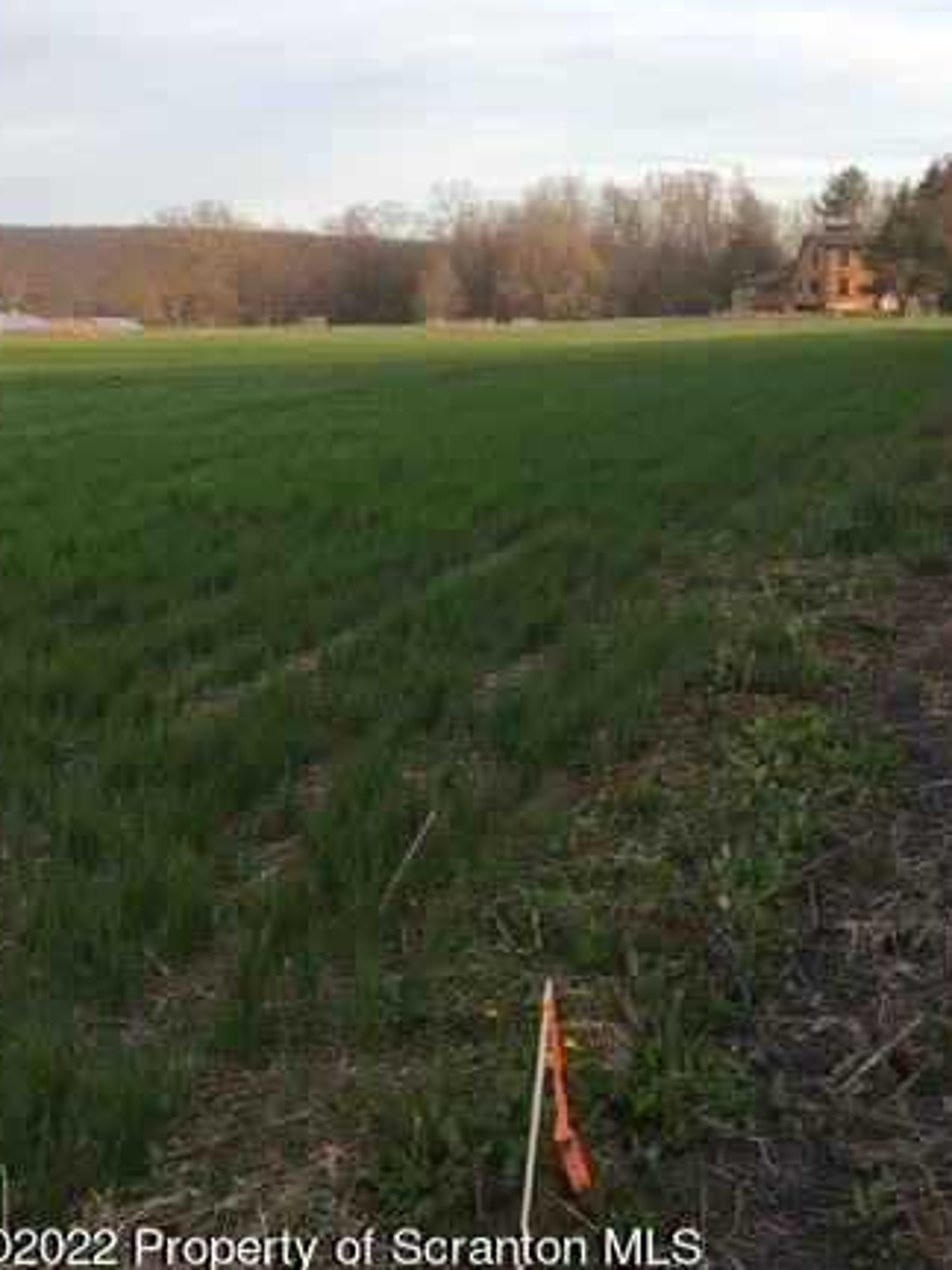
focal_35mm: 43
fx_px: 1577
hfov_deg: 33.2
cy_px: 388
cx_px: 661
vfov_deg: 43.0
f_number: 2.2
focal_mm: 4.15
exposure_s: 1/283
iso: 25
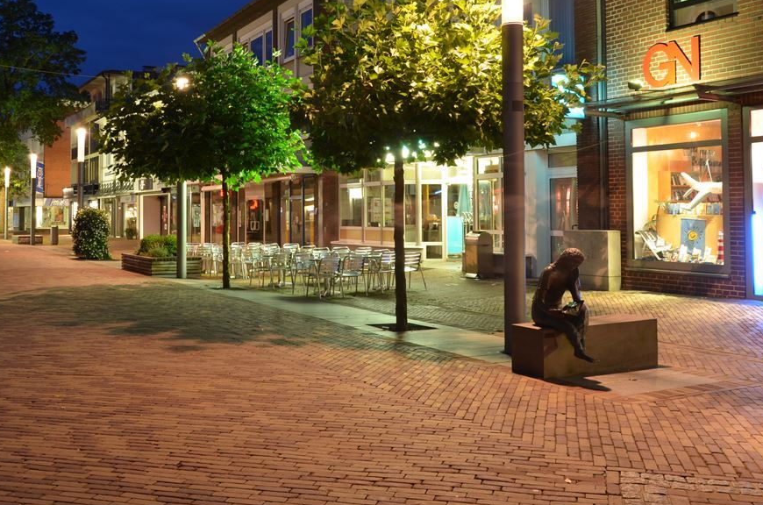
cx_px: 330
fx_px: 761
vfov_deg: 36.4
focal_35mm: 36
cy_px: 178
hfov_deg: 53.1
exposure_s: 5
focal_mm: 18
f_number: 8
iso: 200
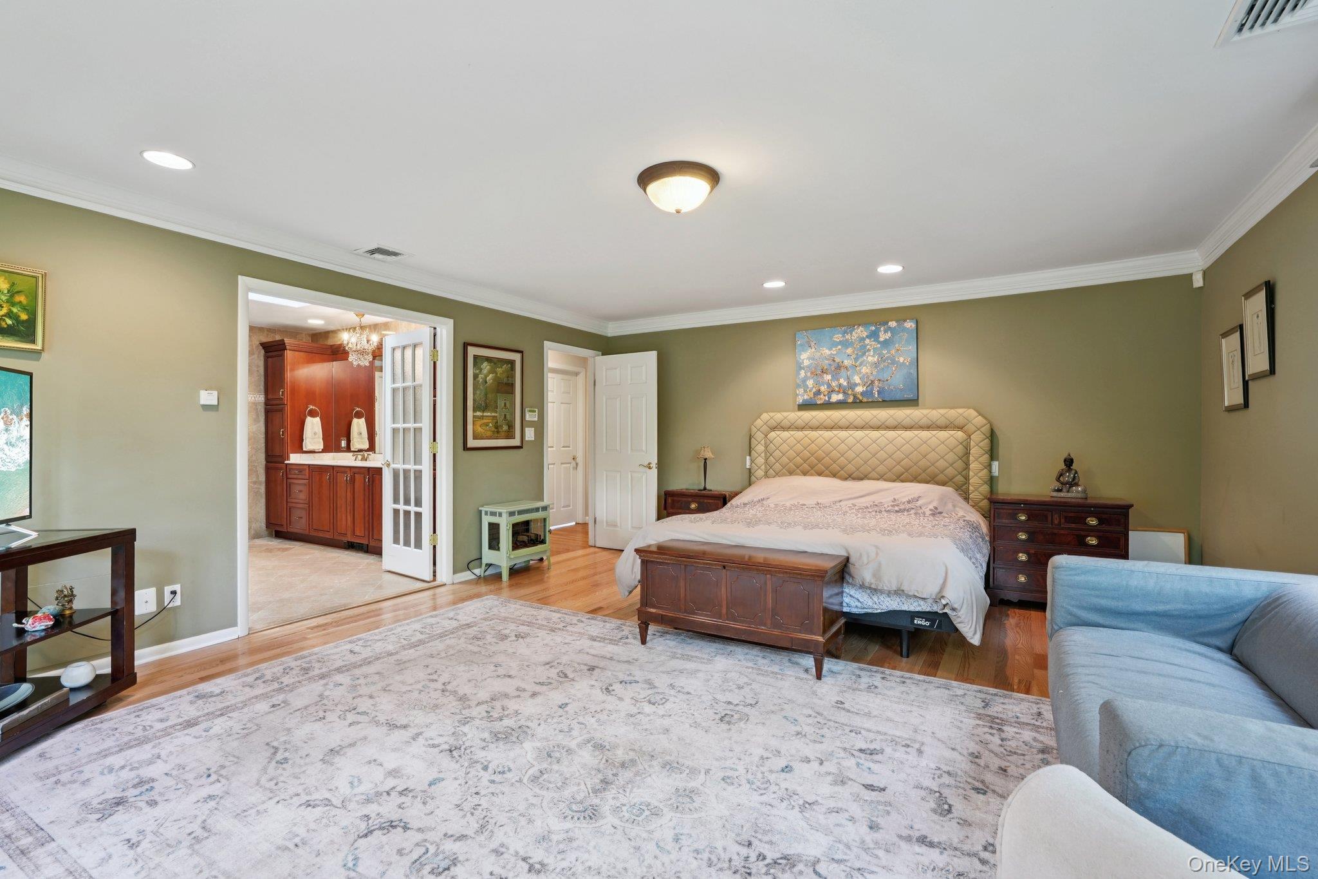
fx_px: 586
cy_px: 440
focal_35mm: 16
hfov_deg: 96.7
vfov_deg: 73.7
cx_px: 659
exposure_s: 1/4
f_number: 9
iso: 400
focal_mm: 16
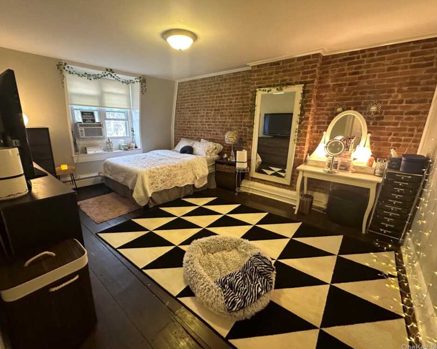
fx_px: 194
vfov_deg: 84.0
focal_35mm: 15
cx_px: 209
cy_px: 173
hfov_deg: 96.8
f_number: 2.2
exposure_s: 1/60
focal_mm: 2.22
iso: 640
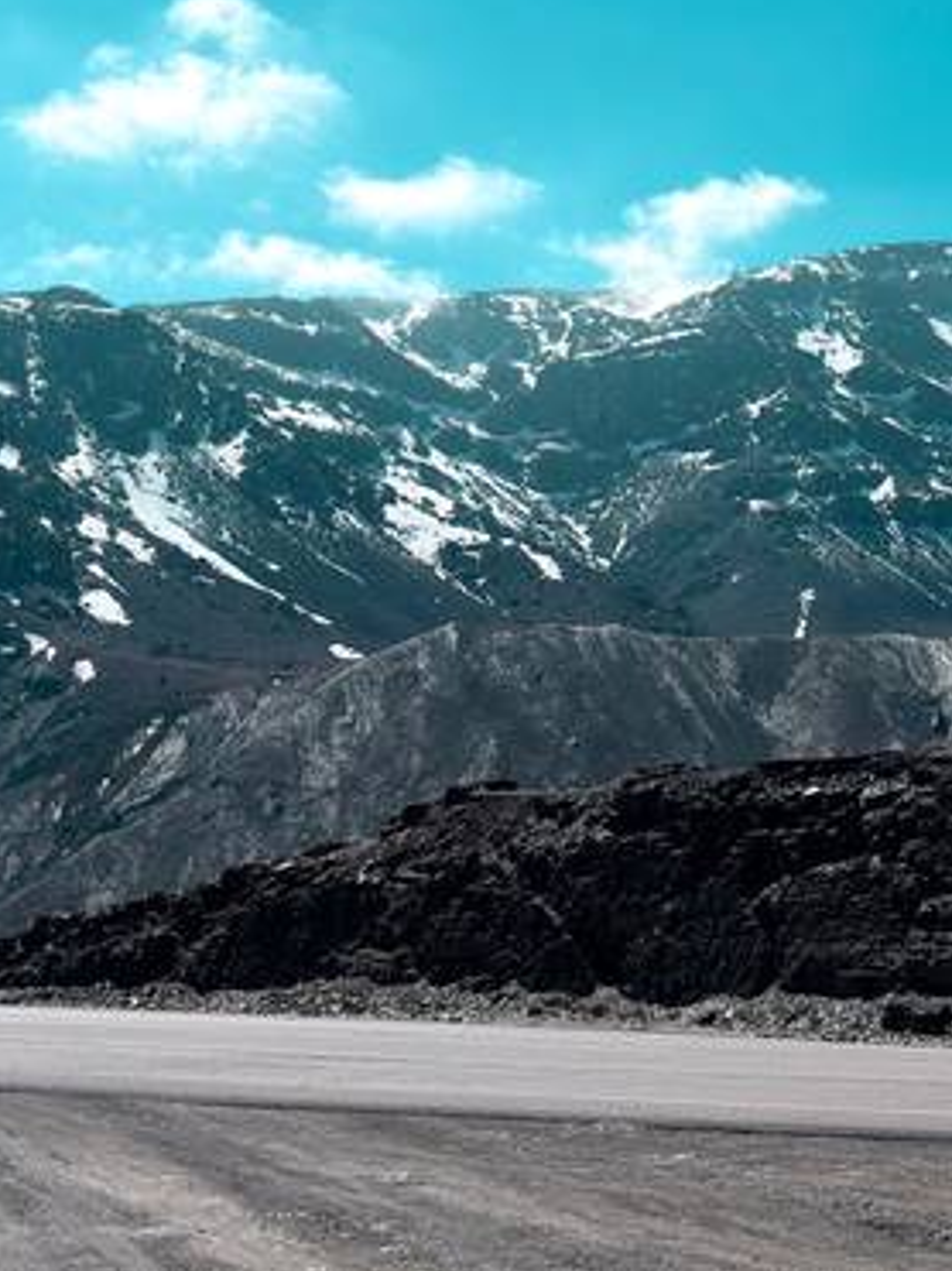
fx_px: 2422
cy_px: 356
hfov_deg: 22.2
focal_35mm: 66
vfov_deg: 29.1
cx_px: 544
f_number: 1.6
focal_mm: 5.96
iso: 32
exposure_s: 1/5495
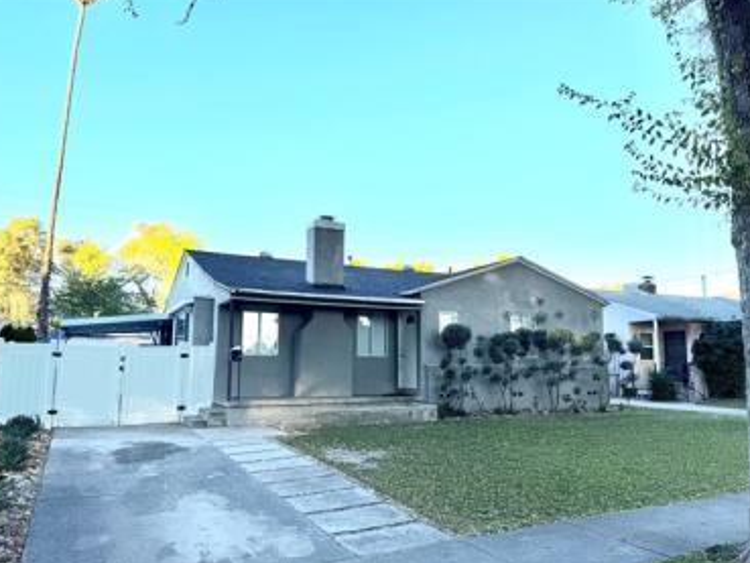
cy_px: 293
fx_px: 564
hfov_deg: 67.3
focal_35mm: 26
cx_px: 376
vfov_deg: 53.1
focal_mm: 6.76
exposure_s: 1/1901
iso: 80
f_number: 1.78
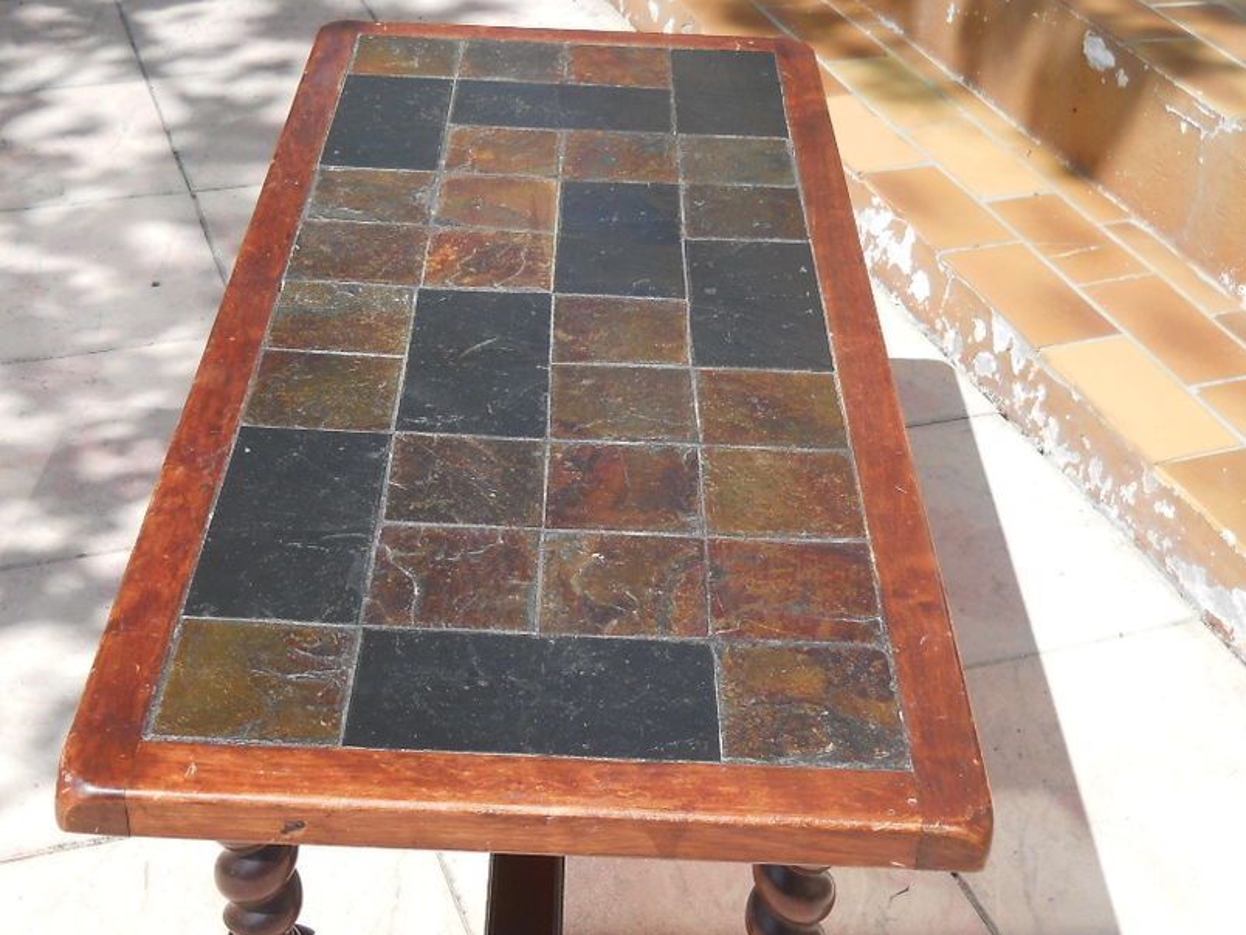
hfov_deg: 37.4
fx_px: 1836
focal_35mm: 51
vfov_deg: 28.5
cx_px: 527
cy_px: 554
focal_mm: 6.72
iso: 80
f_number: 5.5
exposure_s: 1/250
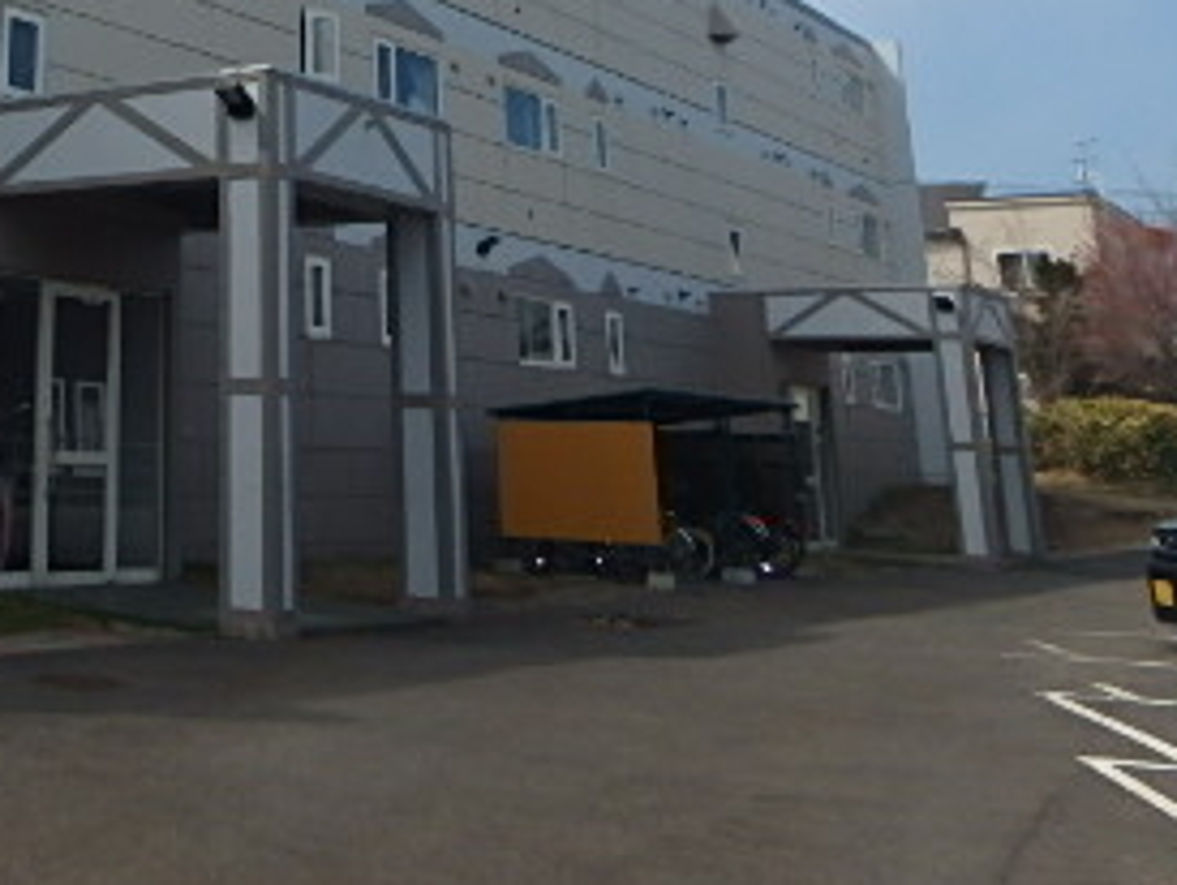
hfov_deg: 34.9
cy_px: -107
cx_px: -30
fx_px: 1668
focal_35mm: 49
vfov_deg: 27.1
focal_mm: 3.7
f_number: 6
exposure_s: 1/800
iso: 125
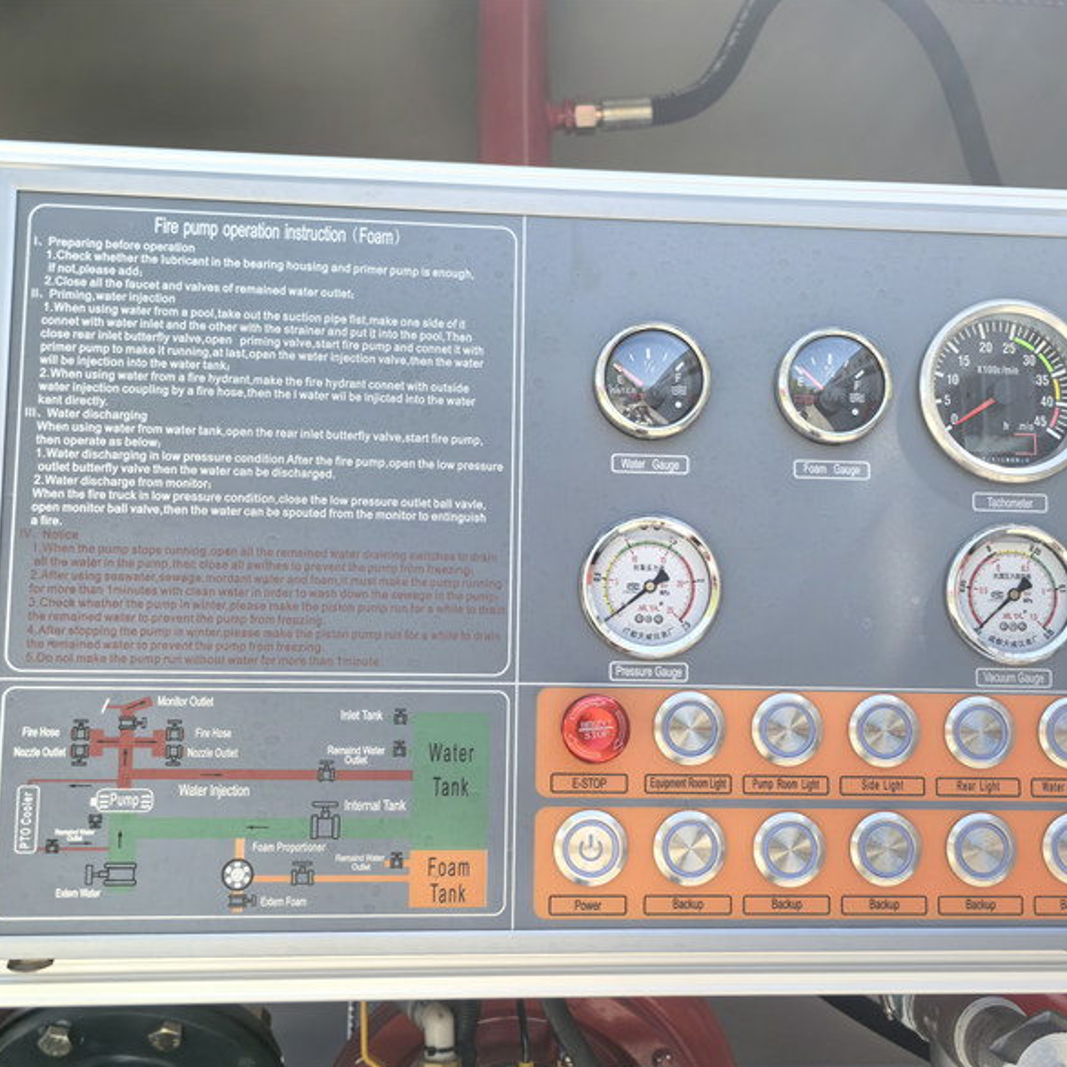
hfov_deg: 47.2
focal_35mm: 35
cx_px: 564
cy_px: 543
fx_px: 1221
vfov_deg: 47.2
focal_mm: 5.75
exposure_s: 1/1002
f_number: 2
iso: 100
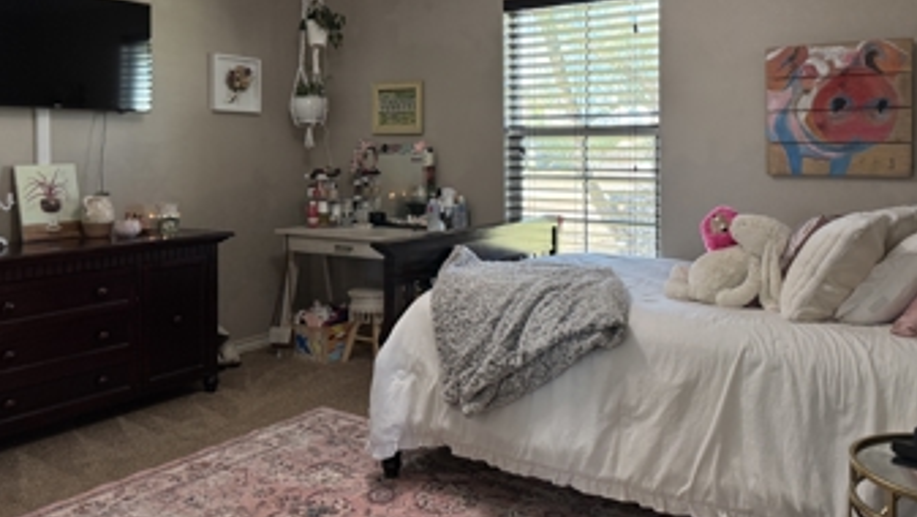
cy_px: 158
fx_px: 754
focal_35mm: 31
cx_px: 476
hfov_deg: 62.6
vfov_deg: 37.3
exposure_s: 1/120
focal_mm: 6.76
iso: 100
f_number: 1.78
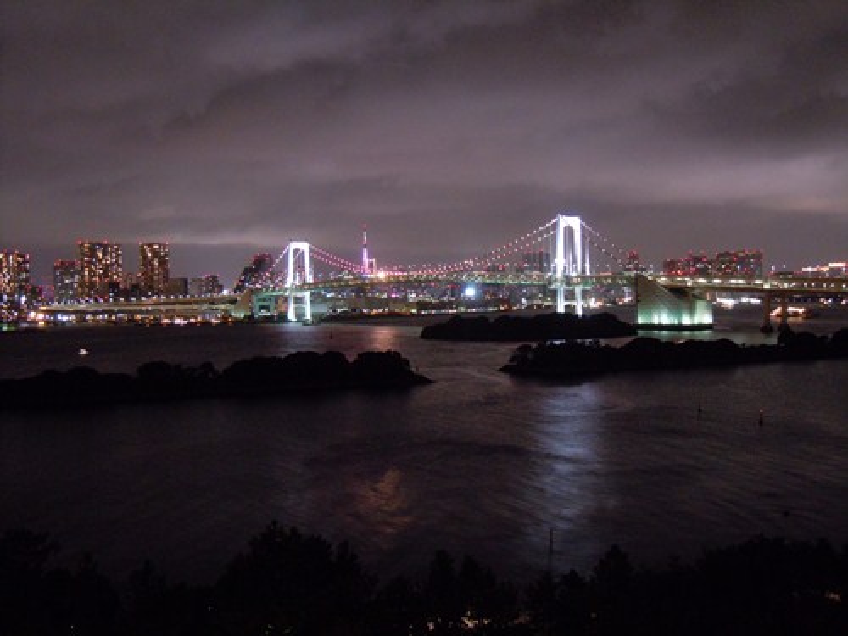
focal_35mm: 39
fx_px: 955
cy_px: 318
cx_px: 424
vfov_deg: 36.8
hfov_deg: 47.9
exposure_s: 1
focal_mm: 7.1
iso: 640
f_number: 3.7
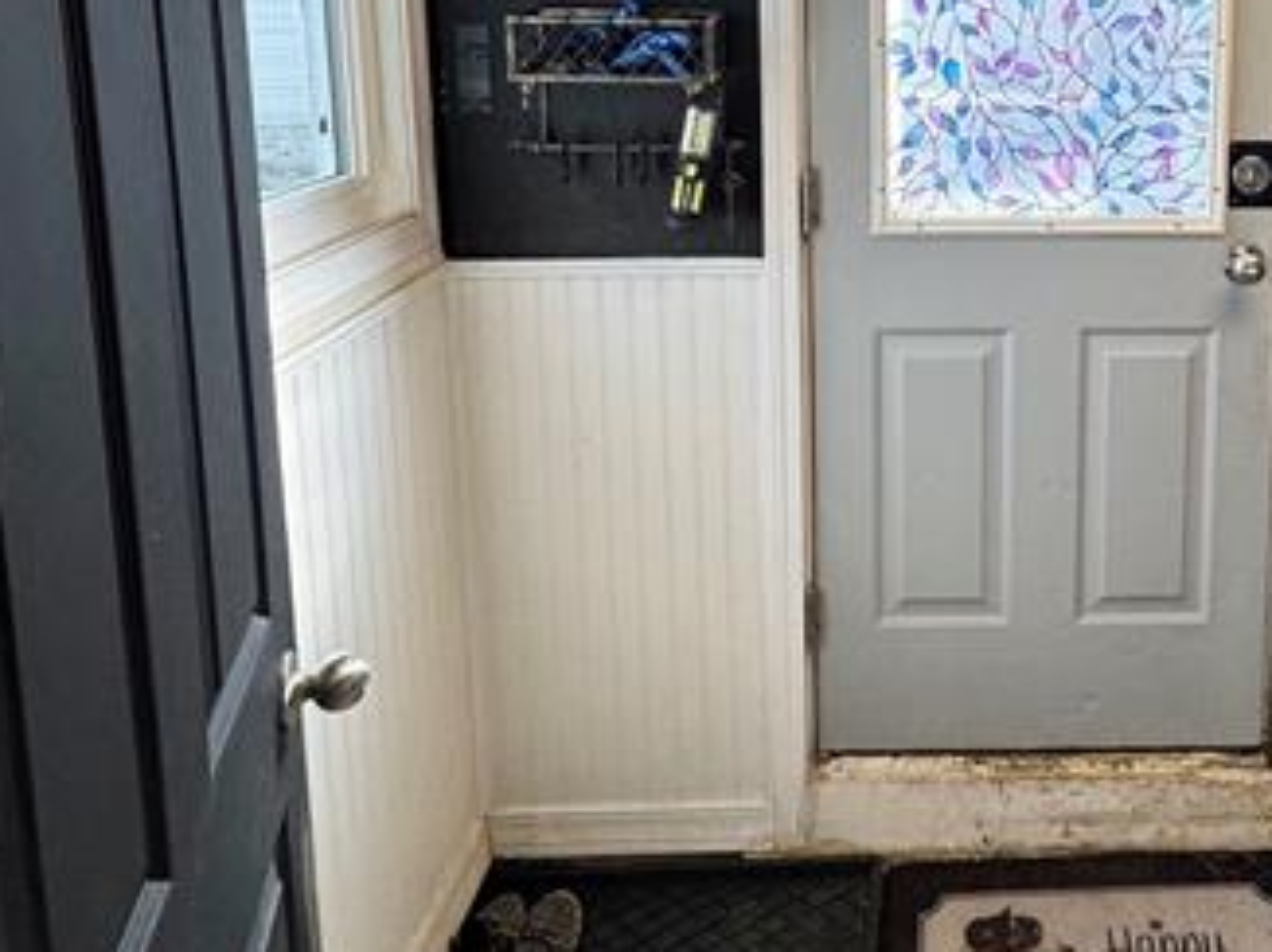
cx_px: 975
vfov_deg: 40.2
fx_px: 1212
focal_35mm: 33
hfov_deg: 52.6
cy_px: 125
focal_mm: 2.22
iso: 200
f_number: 2.2
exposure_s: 1/120
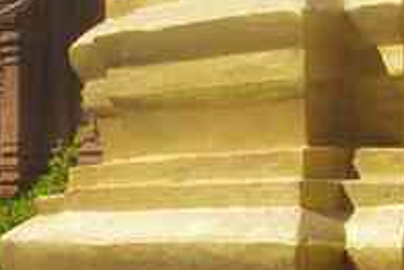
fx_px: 1803
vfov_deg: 8.6
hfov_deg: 12.6
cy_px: 60
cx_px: 417
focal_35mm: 161
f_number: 11
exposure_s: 1/80
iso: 200
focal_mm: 21
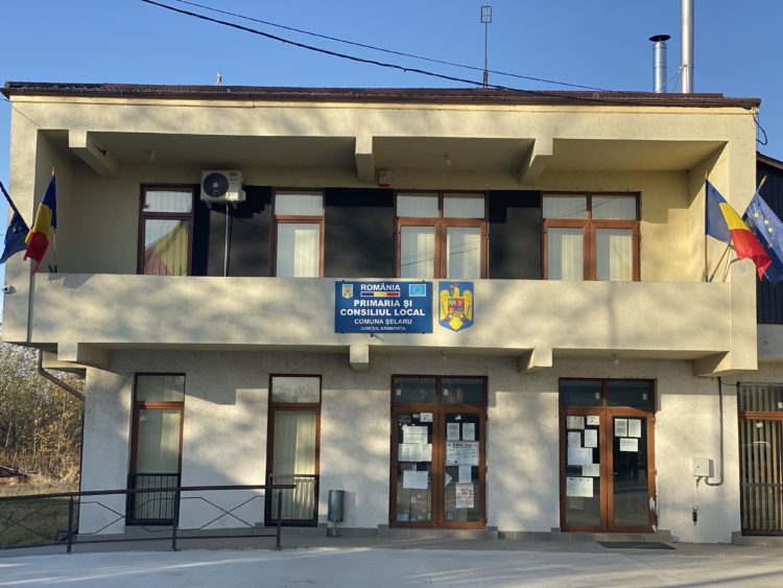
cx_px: 392
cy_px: 294
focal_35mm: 52
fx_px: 1177
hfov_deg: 36.8
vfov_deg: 28.0
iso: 20
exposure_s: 1/959
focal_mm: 6
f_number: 2
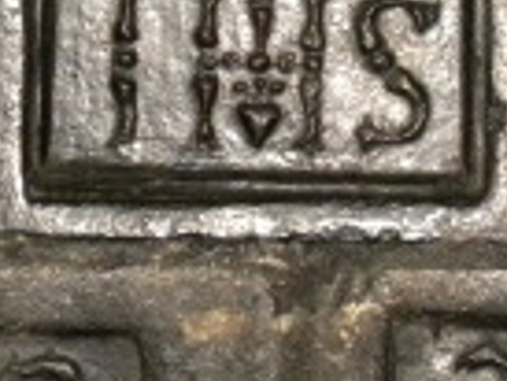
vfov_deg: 4.8
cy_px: -70
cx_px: 581
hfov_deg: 6.4
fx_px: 4515
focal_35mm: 308
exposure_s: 1/30
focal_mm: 11.8
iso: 400
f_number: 3.5
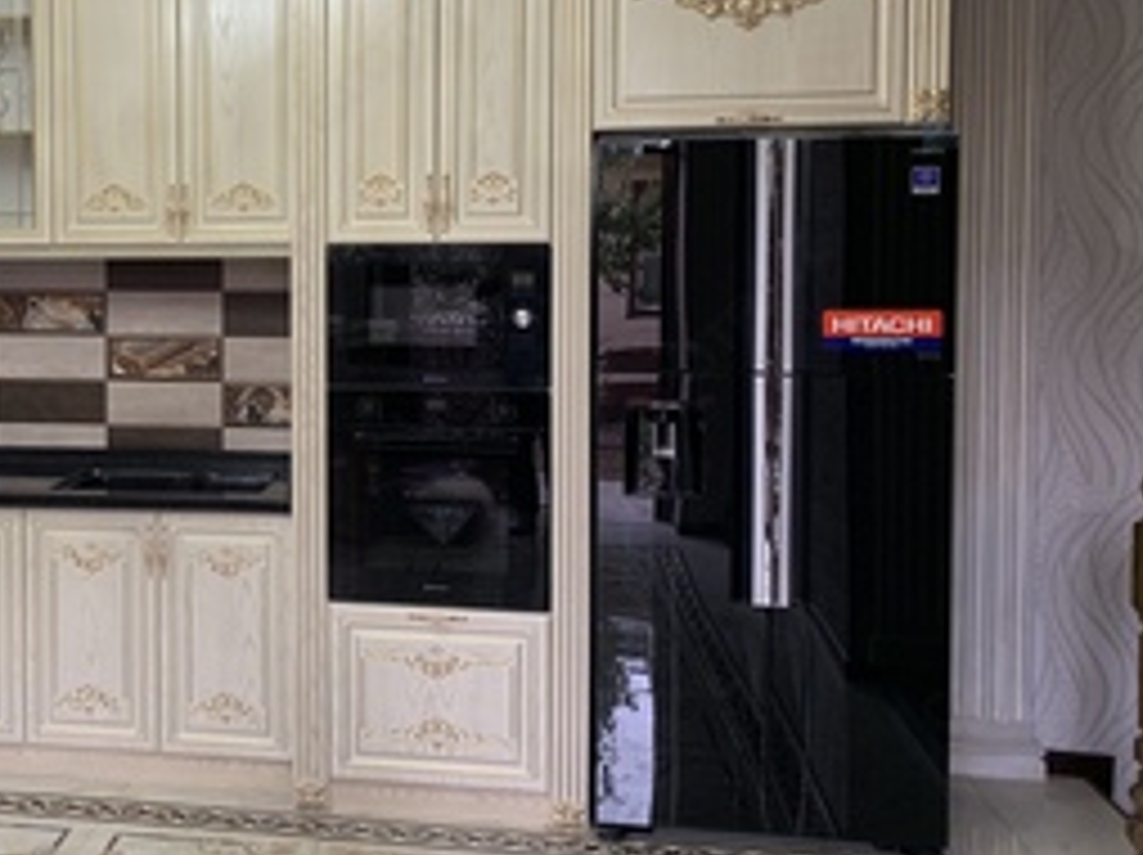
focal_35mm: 41
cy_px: 328
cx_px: 256
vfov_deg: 34.9
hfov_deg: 44.0
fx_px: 1353
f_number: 1.8
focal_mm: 4.25
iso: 125
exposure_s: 1/50
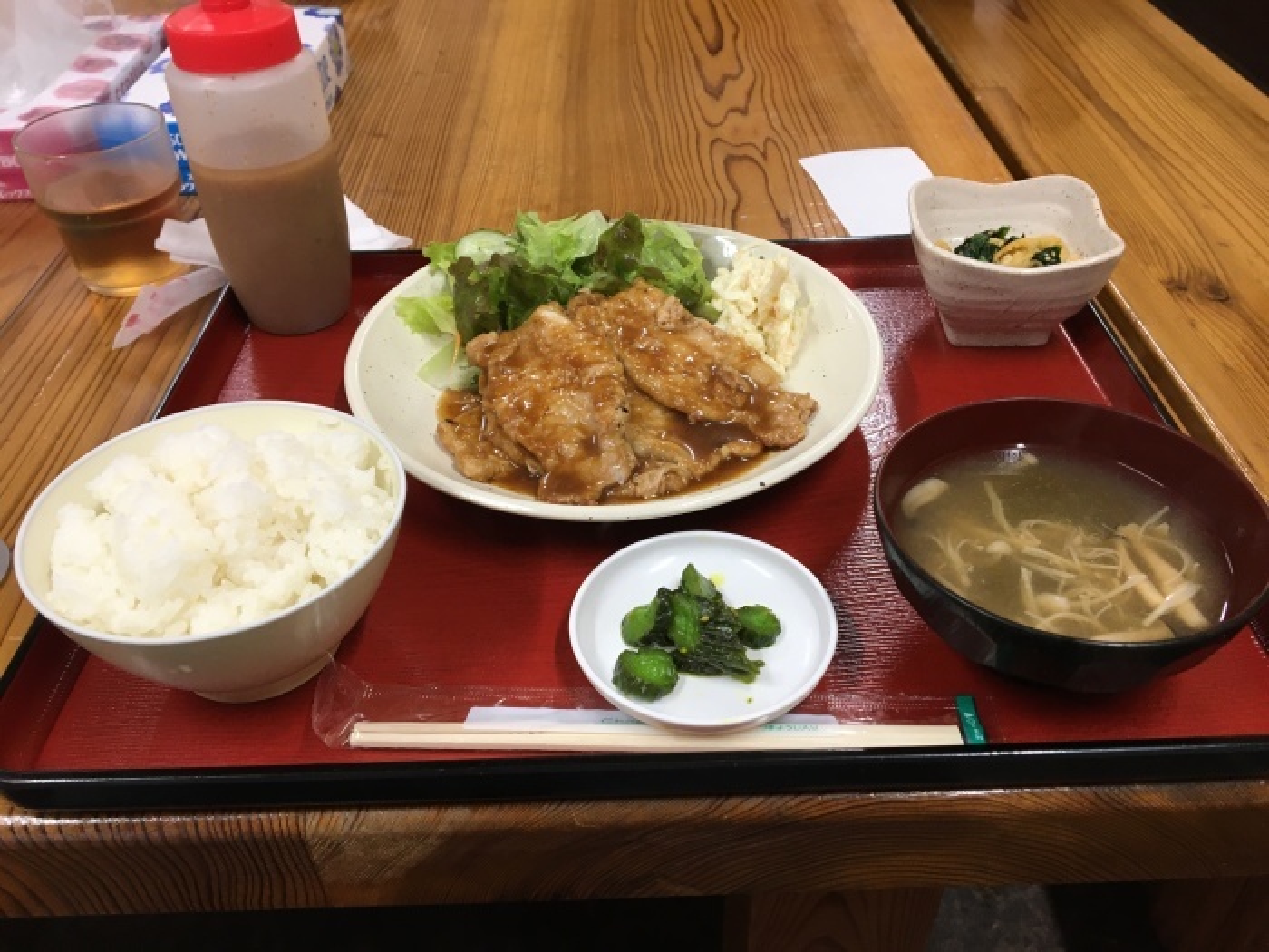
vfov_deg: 48.2
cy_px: 476
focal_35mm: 29
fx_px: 1063
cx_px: 634
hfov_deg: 61.7
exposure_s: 1/30
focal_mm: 4.15
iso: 40
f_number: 2.2
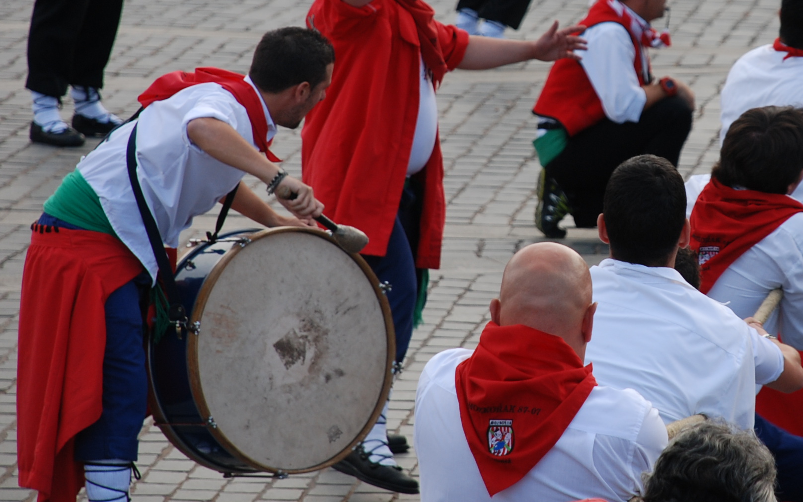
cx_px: 640
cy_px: 111
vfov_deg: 3.8
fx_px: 7505
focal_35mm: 343
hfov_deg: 6.1
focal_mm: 125
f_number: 5.6
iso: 200
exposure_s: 1/125
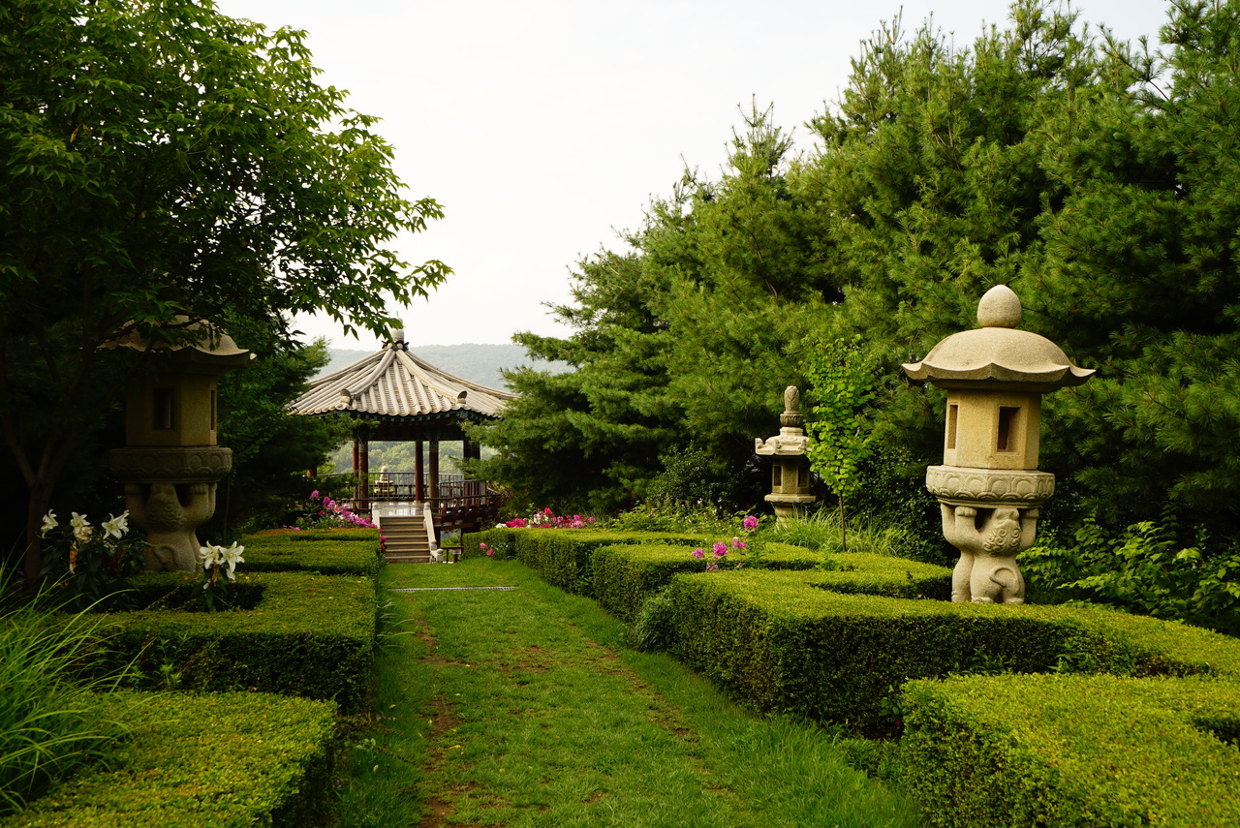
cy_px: 414
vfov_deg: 37.9
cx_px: 620
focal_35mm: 35
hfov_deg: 54.4
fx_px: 1206
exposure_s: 1/200
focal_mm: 35
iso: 400
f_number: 11
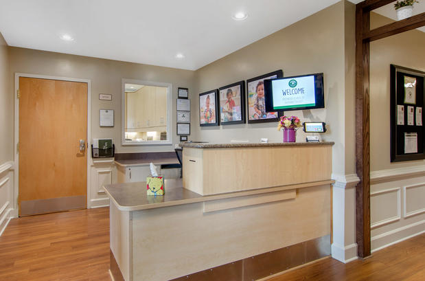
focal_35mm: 18
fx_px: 212
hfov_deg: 90.2
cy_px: 140
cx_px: 212
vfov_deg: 67.1
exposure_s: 1/4
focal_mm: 12
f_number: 9
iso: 320
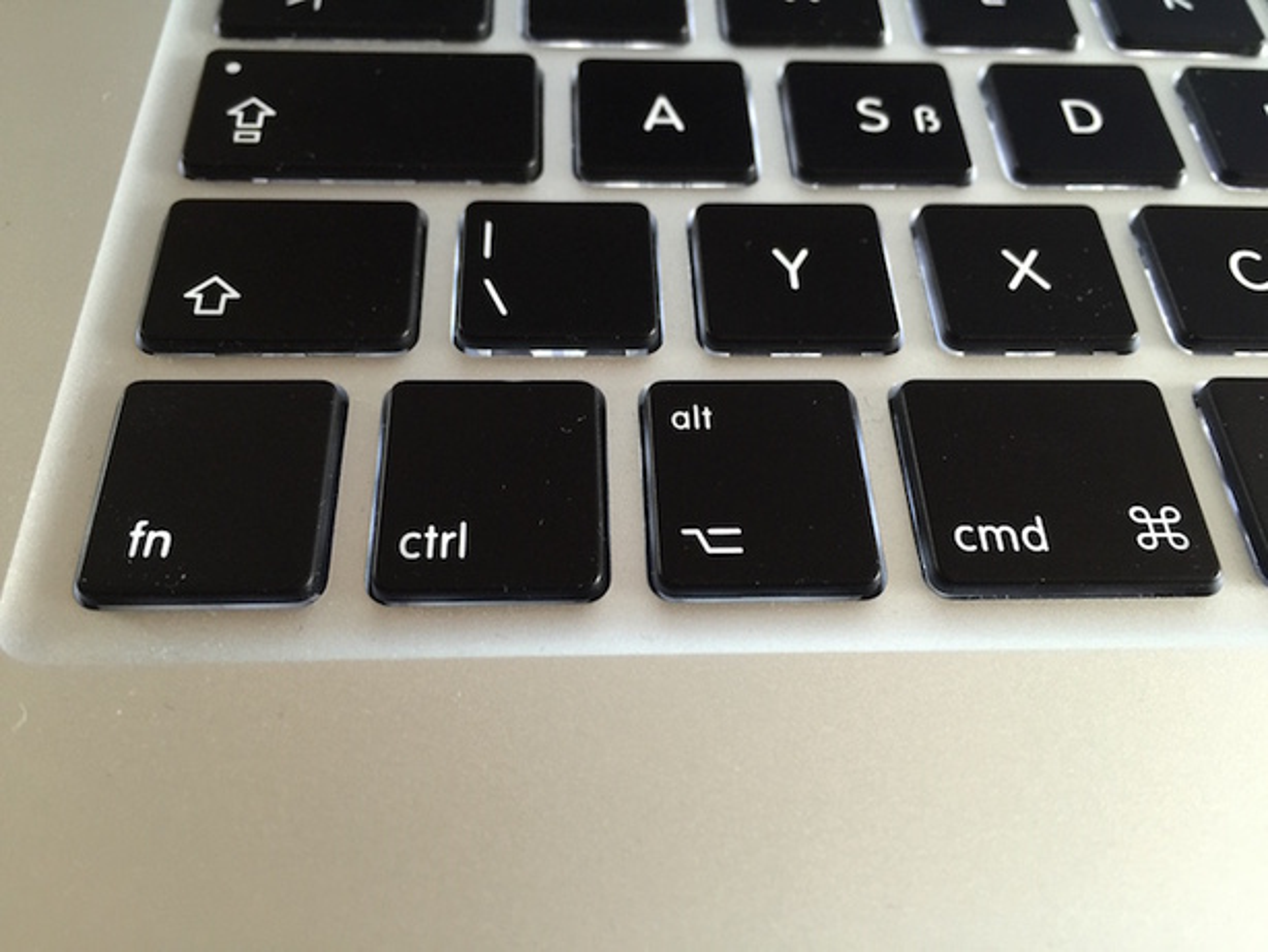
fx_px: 1063
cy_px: 476
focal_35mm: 29
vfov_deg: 48.3
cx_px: 634
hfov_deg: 61.6
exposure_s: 1/10
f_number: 2.2
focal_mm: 4.15
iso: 125
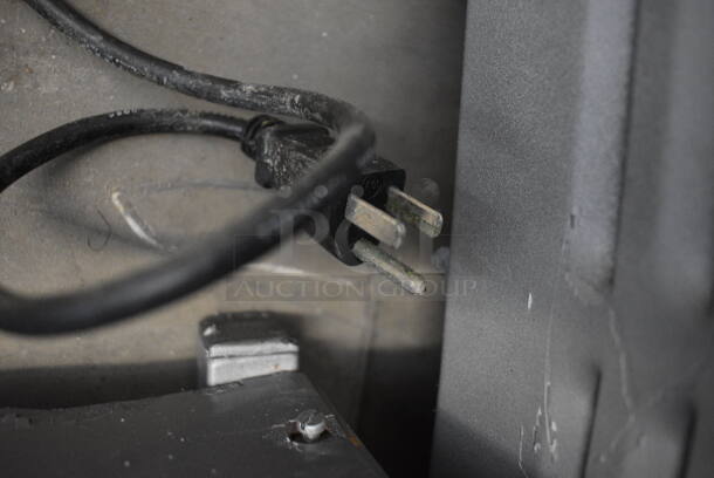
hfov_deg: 61.9
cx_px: 357
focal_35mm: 30
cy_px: 239
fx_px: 596
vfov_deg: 43.7
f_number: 4
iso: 2800
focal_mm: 20
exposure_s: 1/60
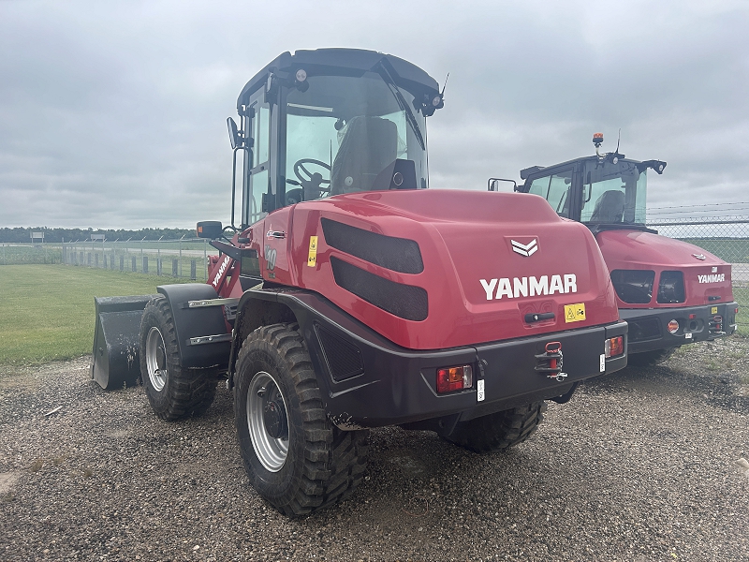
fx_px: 563
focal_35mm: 26
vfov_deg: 53.1
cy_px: 281
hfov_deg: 67.3
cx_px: 374
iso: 50
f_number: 1.5
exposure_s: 1/949
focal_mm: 5.7
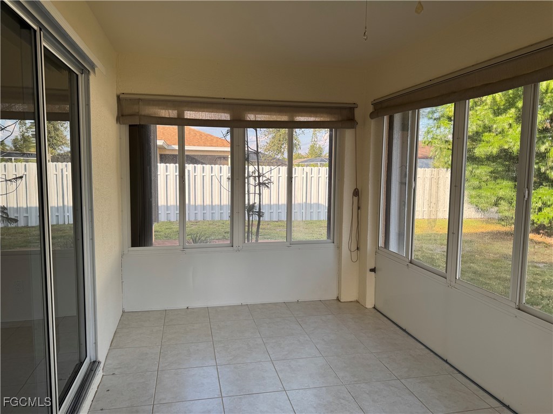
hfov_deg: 71.6
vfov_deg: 56.8
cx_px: 276
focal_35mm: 24
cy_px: 207
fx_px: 383
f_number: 1.78
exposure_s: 1/249
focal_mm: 6.76
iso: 80
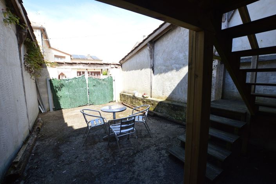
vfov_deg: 77.3
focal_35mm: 15
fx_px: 115
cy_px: 92
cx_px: 138
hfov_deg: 100.4
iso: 200
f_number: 5.6
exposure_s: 1/125
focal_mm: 10
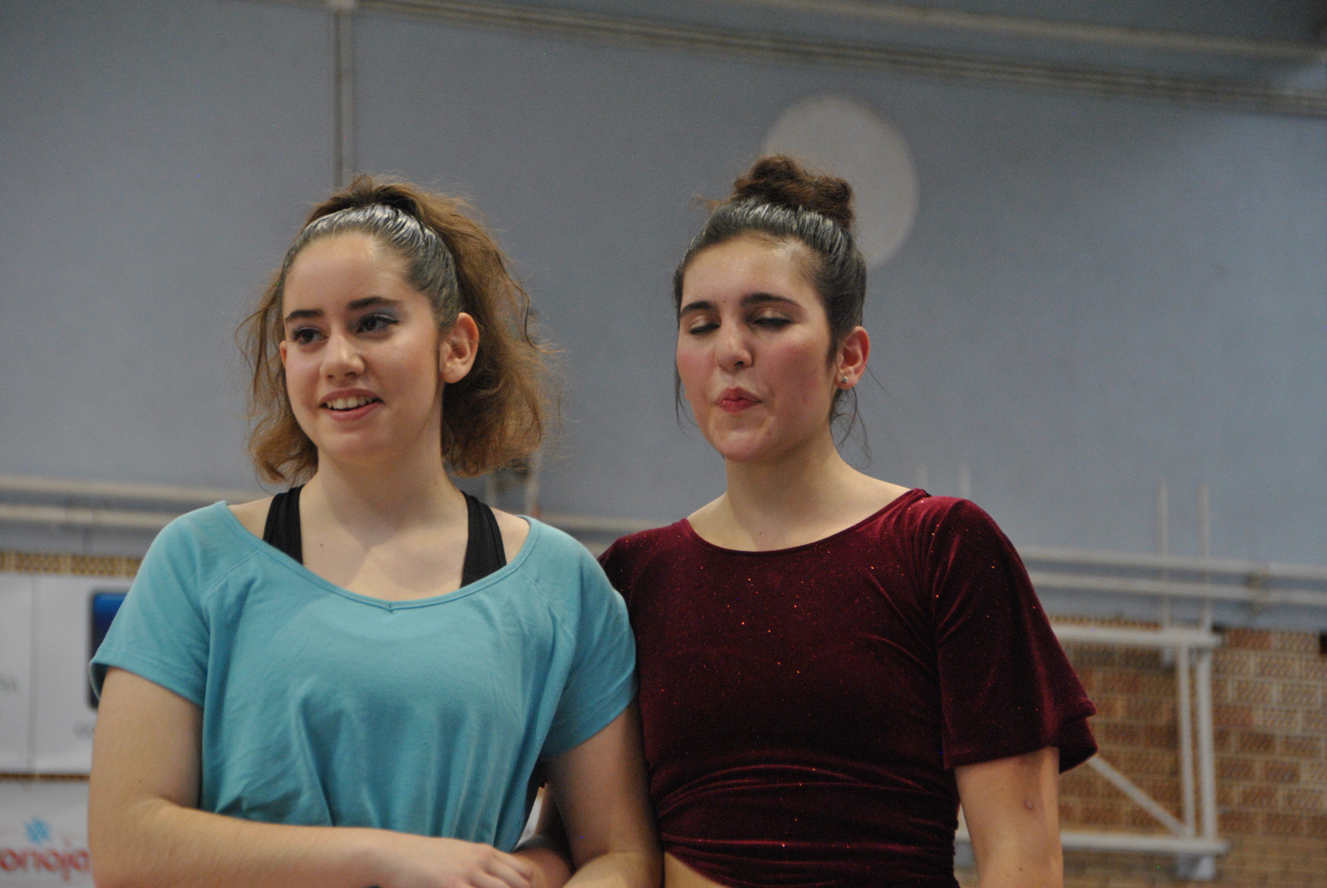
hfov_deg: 13.1
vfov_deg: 8.8
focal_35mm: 156
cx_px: 673
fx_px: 5757
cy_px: 437
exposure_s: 1/80
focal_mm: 102
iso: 800
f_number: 5.6
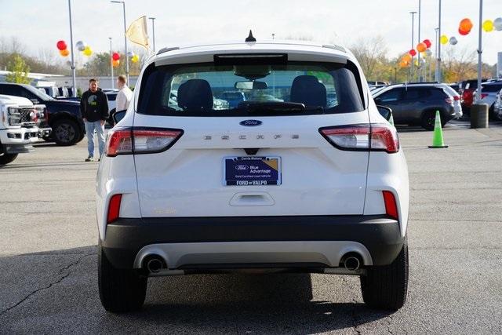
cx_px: 251
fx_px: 1102
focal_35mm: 79
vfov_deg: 17.3
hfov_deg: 25.7
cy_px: 168
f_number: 11
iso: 100
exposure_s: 1/100
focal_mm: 79
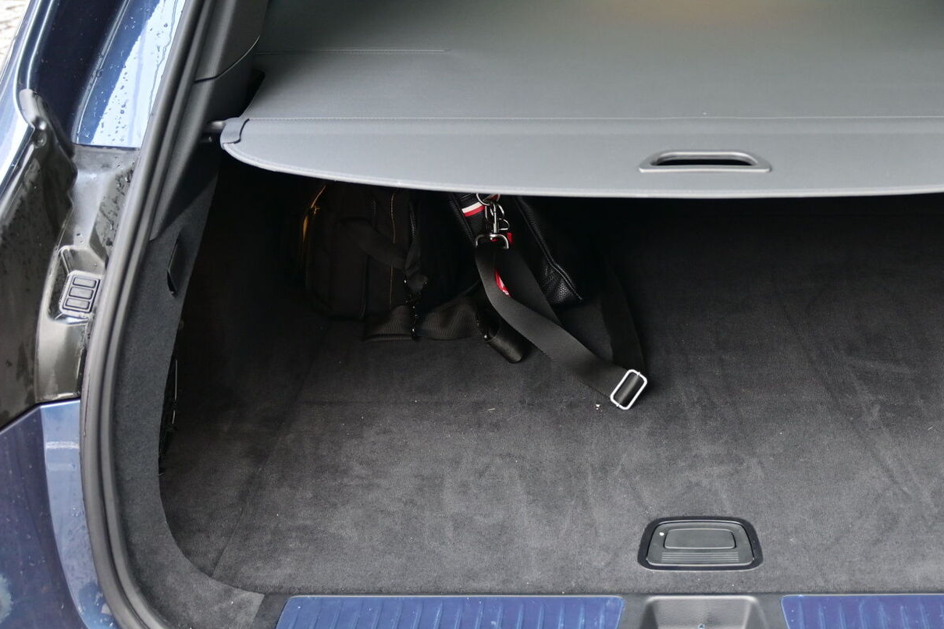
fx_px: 1437
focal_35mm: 55
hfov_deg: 35.6
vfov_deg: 24.6
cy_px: 230
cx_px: 703
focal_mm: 23
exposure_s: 1/40
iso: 280
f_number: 4.2
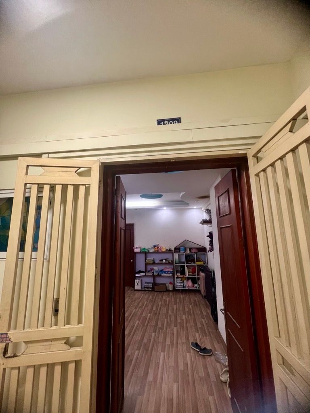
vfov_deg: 106.2
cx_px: 155
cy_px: 206
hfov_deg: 89.9
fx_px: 155
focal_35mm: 13
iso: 200
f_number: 1.8
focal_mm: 1.57
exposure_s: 1/50
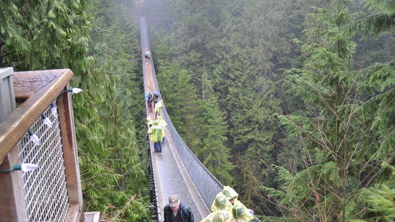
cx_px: 201
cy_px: 127
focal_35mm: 47
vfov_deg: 25.6
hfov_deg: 44.1
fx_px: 487
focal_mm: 29
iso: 400
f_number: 4.5
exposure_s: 1/25
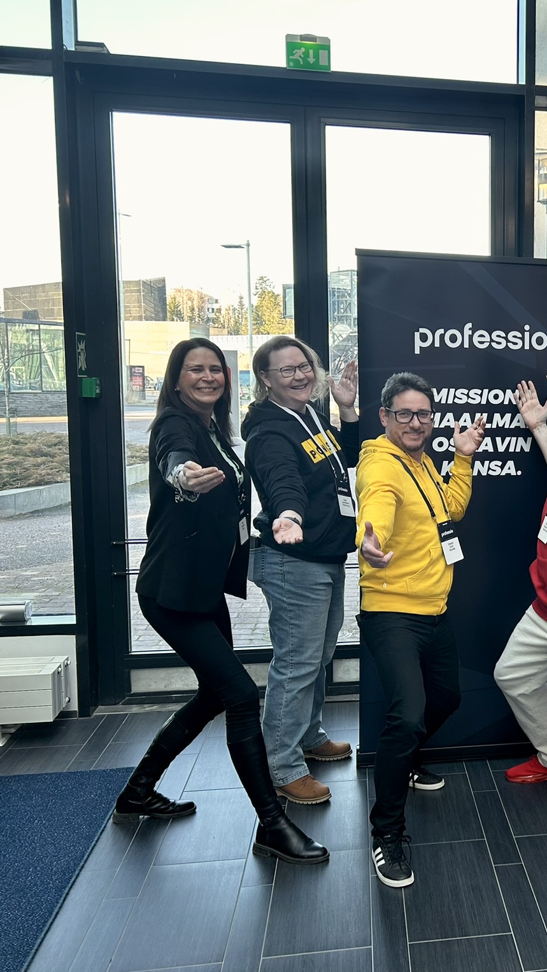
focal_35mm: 38
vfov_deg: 52.8
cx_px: 541
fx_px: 980
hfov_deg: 29.3
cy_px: 488
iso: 64
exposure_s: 1/100
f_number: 1.5
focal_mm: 5.7
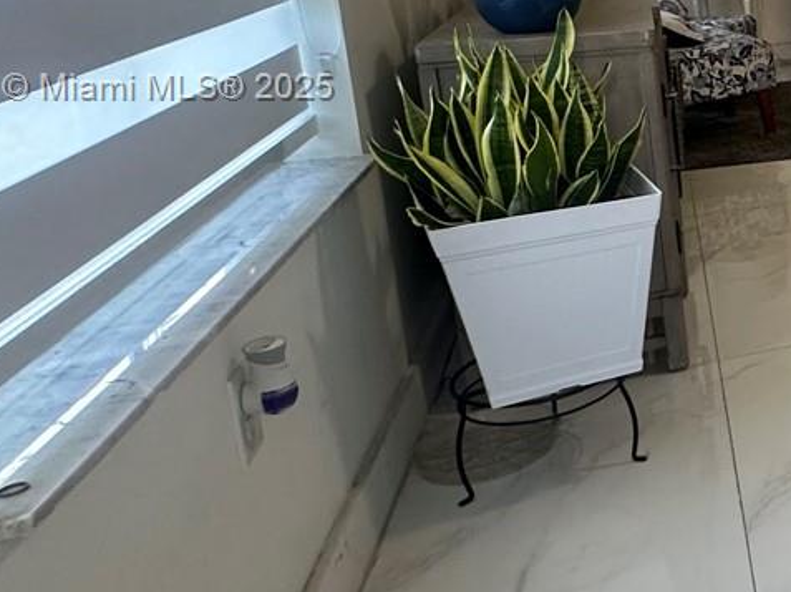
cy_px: 90
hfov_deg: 29.0
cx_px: 1129
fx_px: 1073
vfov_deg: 29.9
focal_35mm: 47
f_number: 2.2
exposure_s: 1/60
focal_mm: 2.22
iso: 160
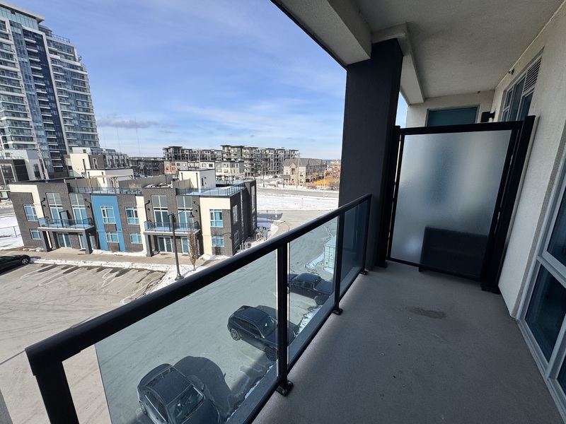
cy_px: 212
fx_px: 229
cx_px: 283
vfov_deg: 85.7
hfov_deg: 102.1
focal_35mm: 14
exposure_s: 1/2494
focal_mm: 2.22
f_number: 2.2
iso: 50
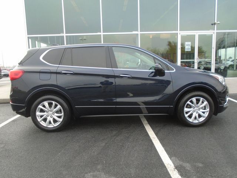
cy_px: 89
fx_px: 178
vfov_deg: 53.1
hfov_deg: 67.3
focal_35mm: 26
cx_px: 118
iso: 100
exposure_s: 1/160
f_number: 3.2
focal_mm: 4.6
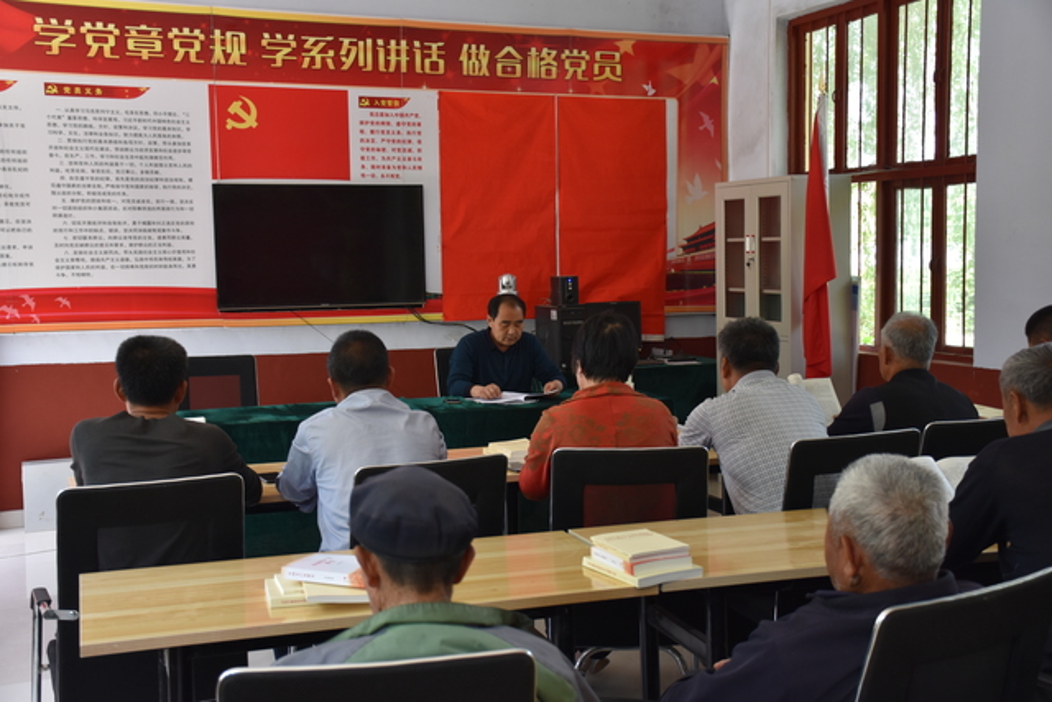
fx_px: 1315
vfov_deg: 29.9
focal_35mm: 45
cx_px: 526
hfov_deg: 43.6
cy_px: 351
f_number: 4.5
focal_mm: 30
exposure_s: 1/80
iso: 400
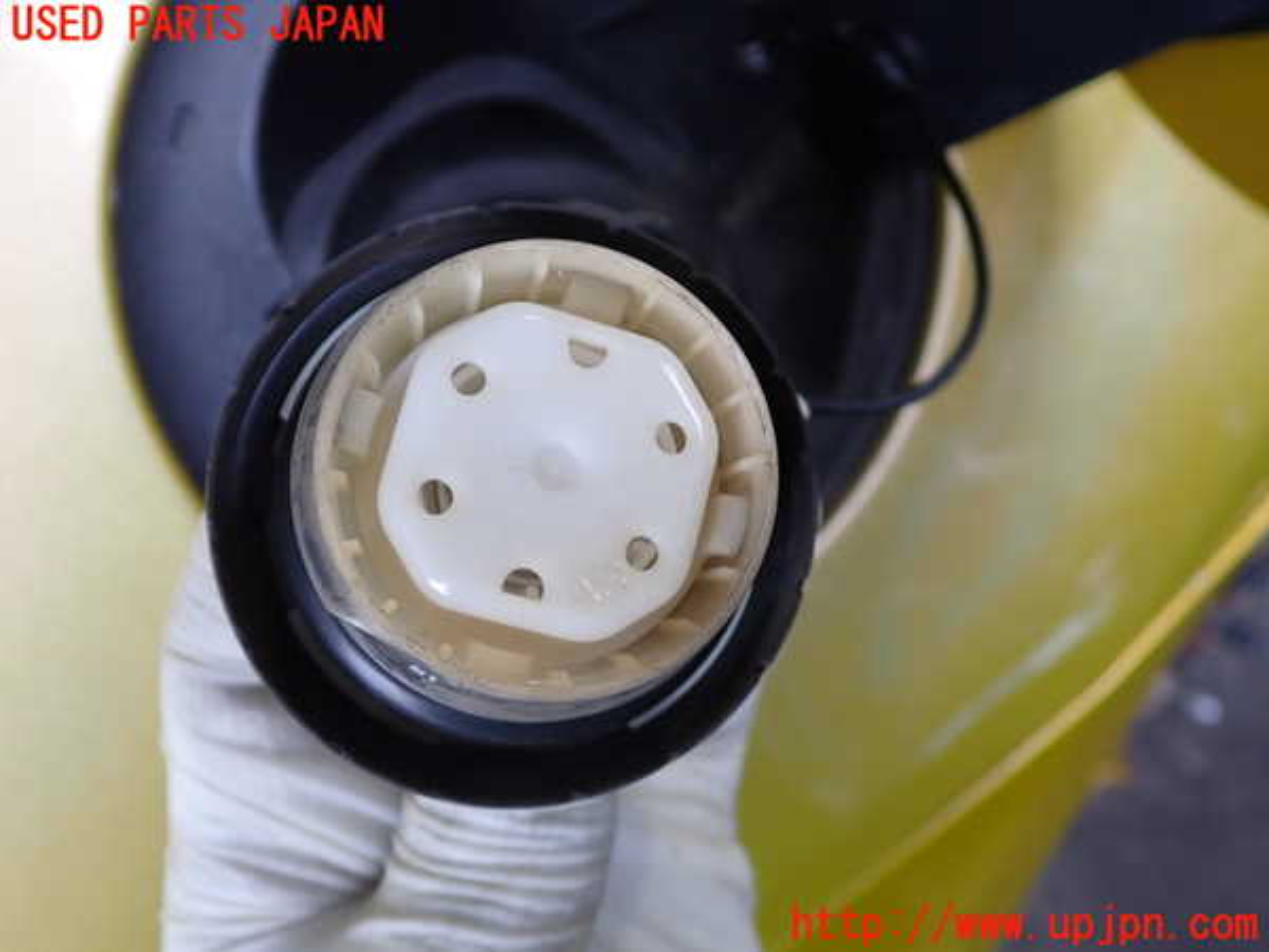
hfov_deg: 60.0
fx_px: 1100
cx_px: 634
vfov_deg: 46.8
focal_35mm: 30
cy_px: 476
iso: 200
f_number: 2.3
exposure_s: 1/100
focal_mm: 5.4
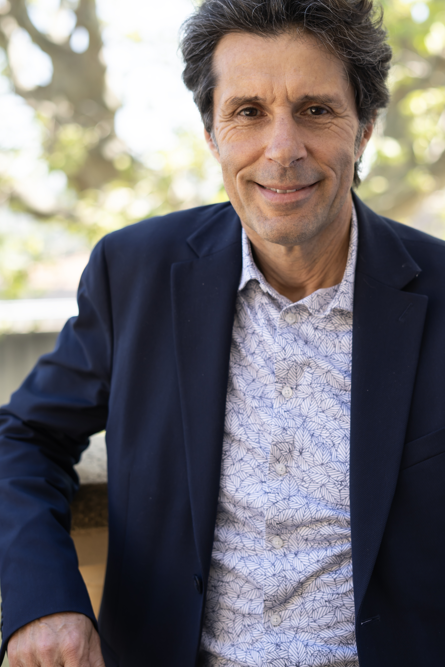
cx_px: 270
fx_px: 1187
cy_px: 303
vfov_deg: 31.4
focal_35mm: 64
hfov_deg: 21.2
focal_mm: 50
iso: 100
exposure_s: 1/250
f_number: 2.8
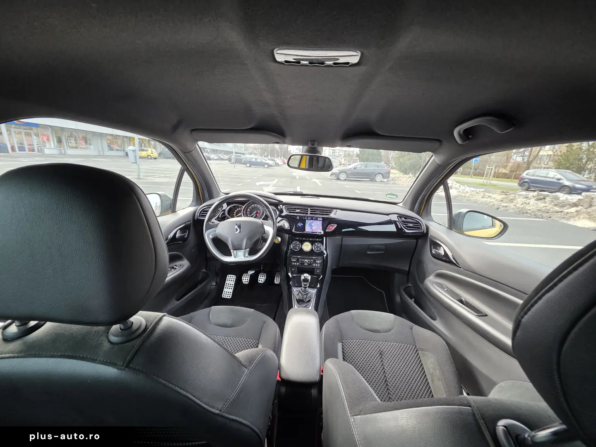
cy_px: 224
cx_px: 298
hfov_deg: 106.2
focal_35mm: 13
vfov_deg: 89.9
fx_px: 224
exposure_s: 1/100
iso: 160
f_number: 1.9
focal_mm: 2.2
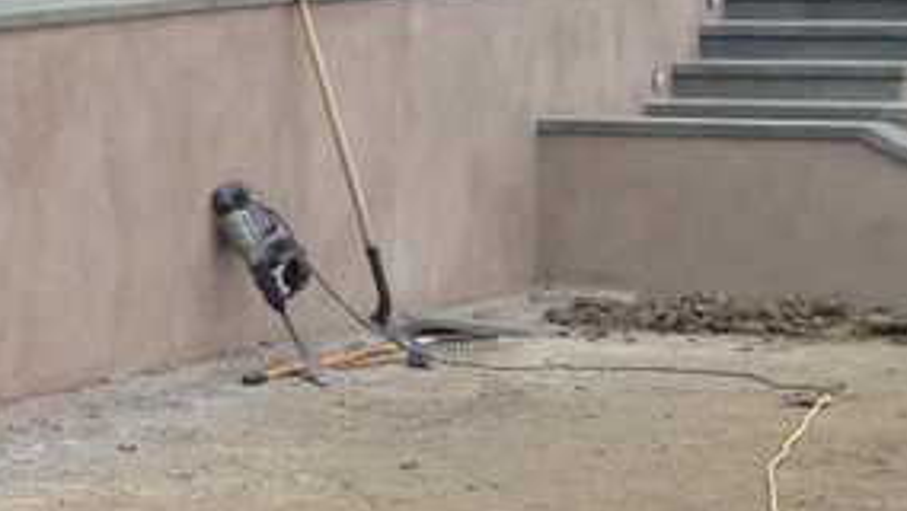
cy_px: 355
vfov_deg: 7.2
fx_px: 4066
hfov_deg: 11.4
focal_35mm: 169
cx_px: -925
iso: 50
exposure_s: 1/1130
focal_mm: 4.12
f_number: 2.4
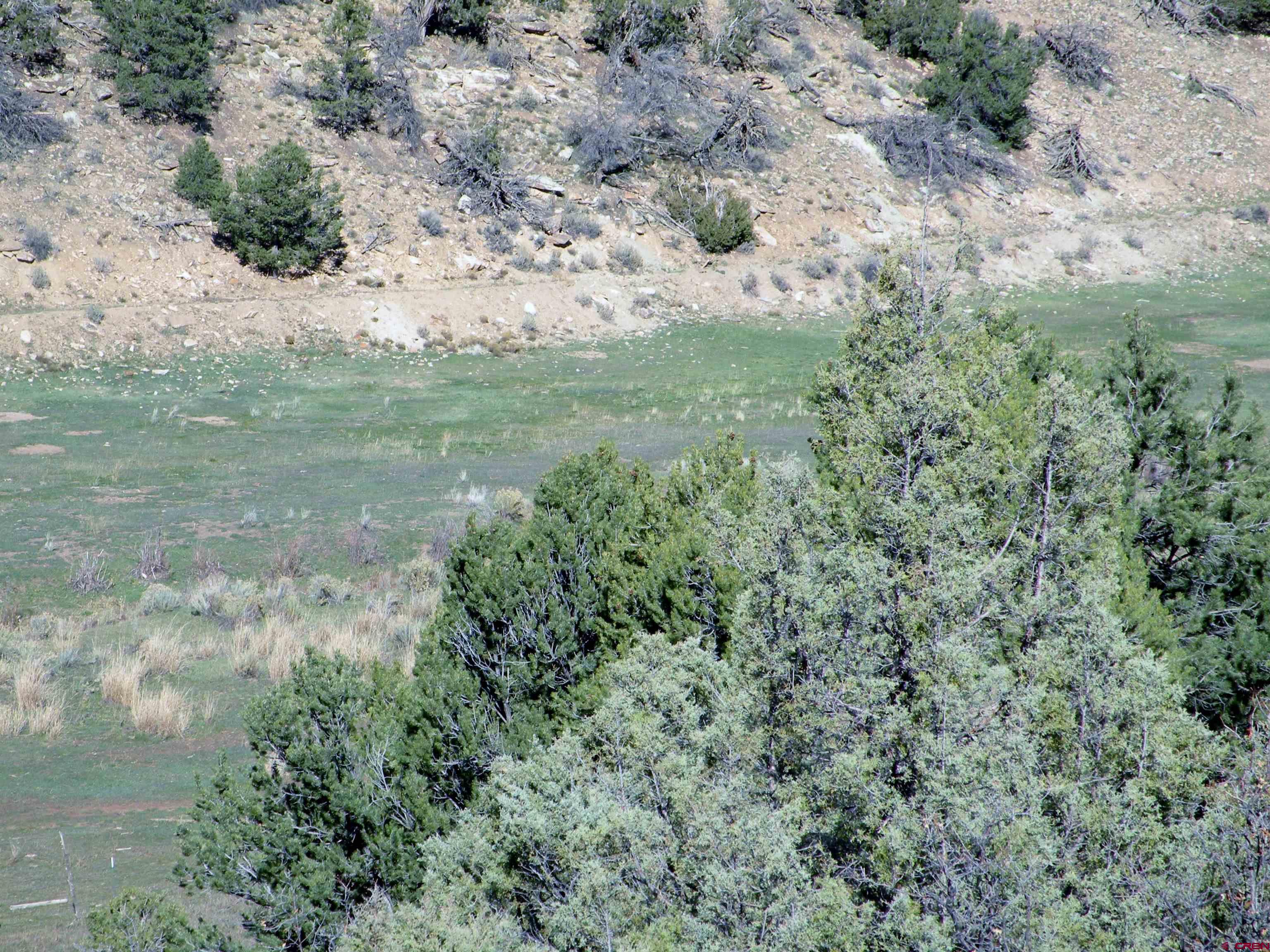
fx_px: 5687
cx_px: 635
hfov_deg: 12.7
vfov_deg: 9.6
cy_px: 476
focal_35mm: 155
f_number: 6.3
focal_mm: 27.4
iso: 64
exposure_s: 1/250
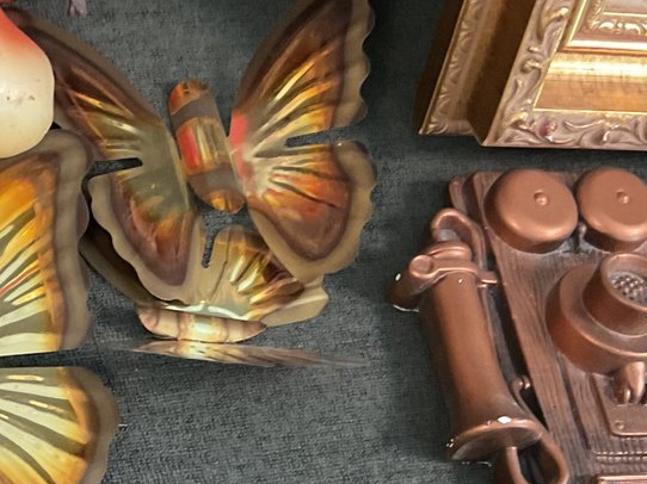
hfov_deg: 23.3
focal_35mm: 81
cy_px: 517
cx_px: 24
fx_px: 1513
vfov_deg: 17.6
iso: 250
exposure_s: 1/40
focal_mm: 3
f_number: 1.8
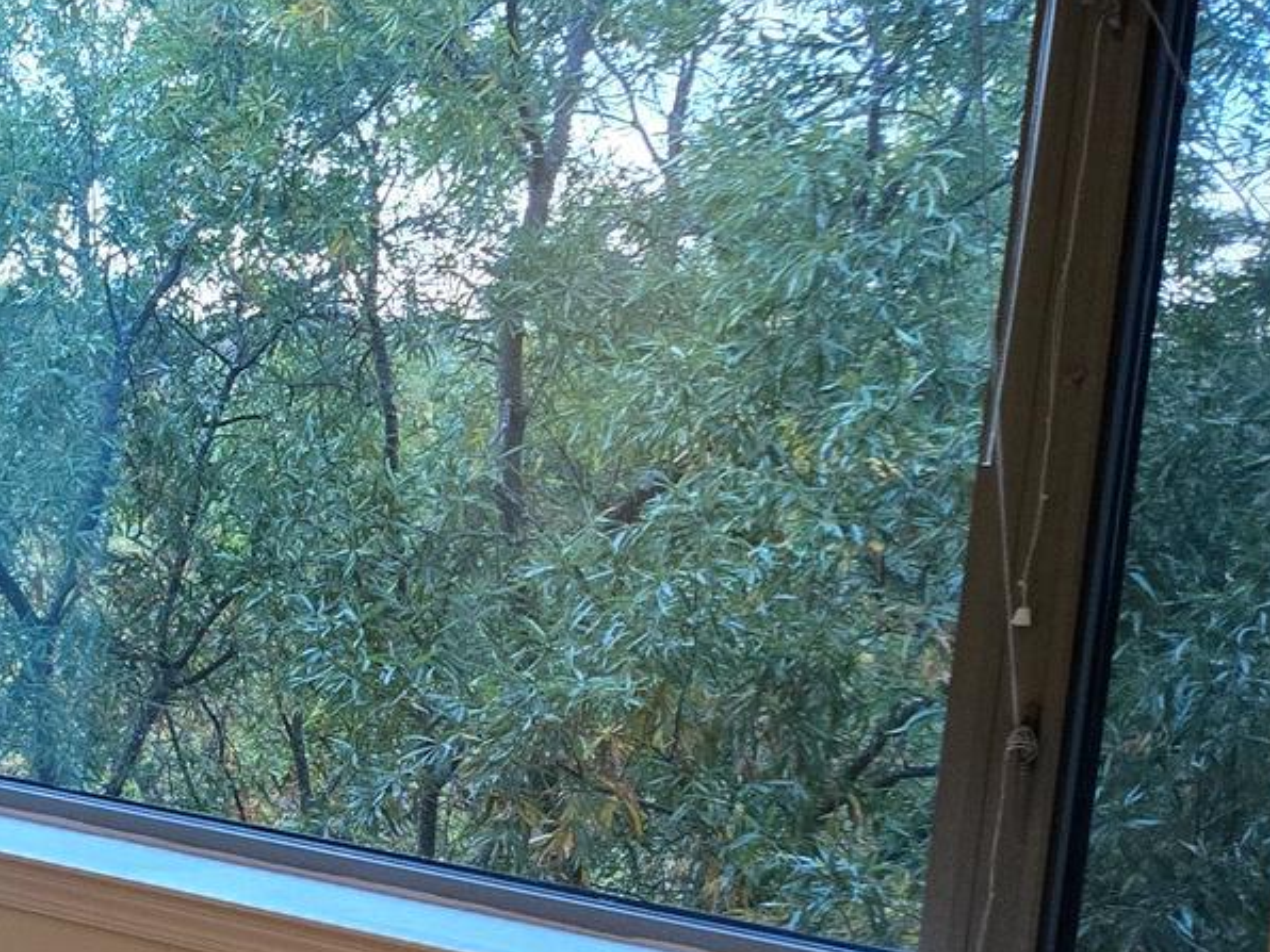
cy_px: 628
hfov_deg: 19.8
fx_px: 2898
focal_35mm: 79
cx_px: -854
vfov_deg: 18.6
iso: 250
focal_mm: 5.4
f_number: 1.8
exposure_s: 1/120
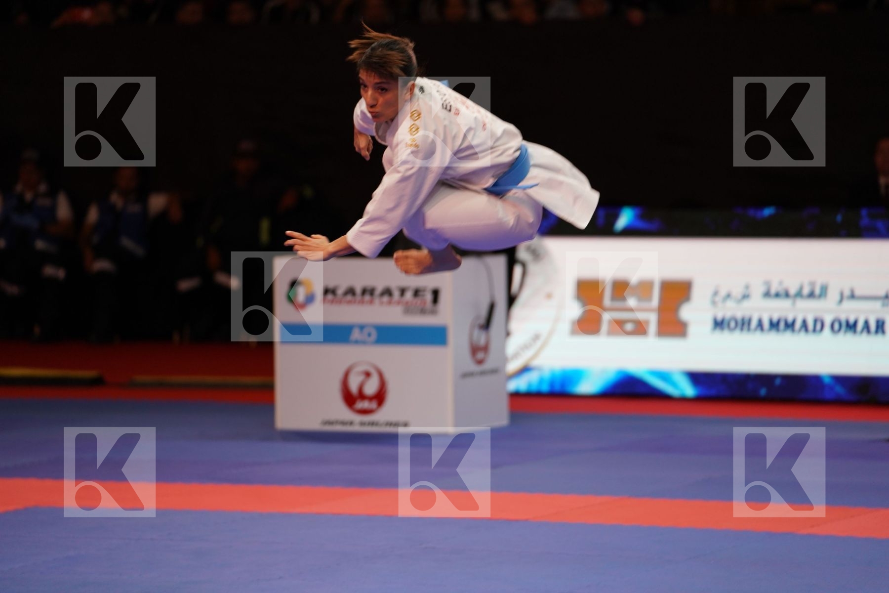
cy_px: 296
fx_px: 4272
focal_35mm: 173
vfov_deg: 7.9
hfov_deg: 11.9
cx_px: 444
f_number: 2.8
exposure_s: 1/250
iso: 1000
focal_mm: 173
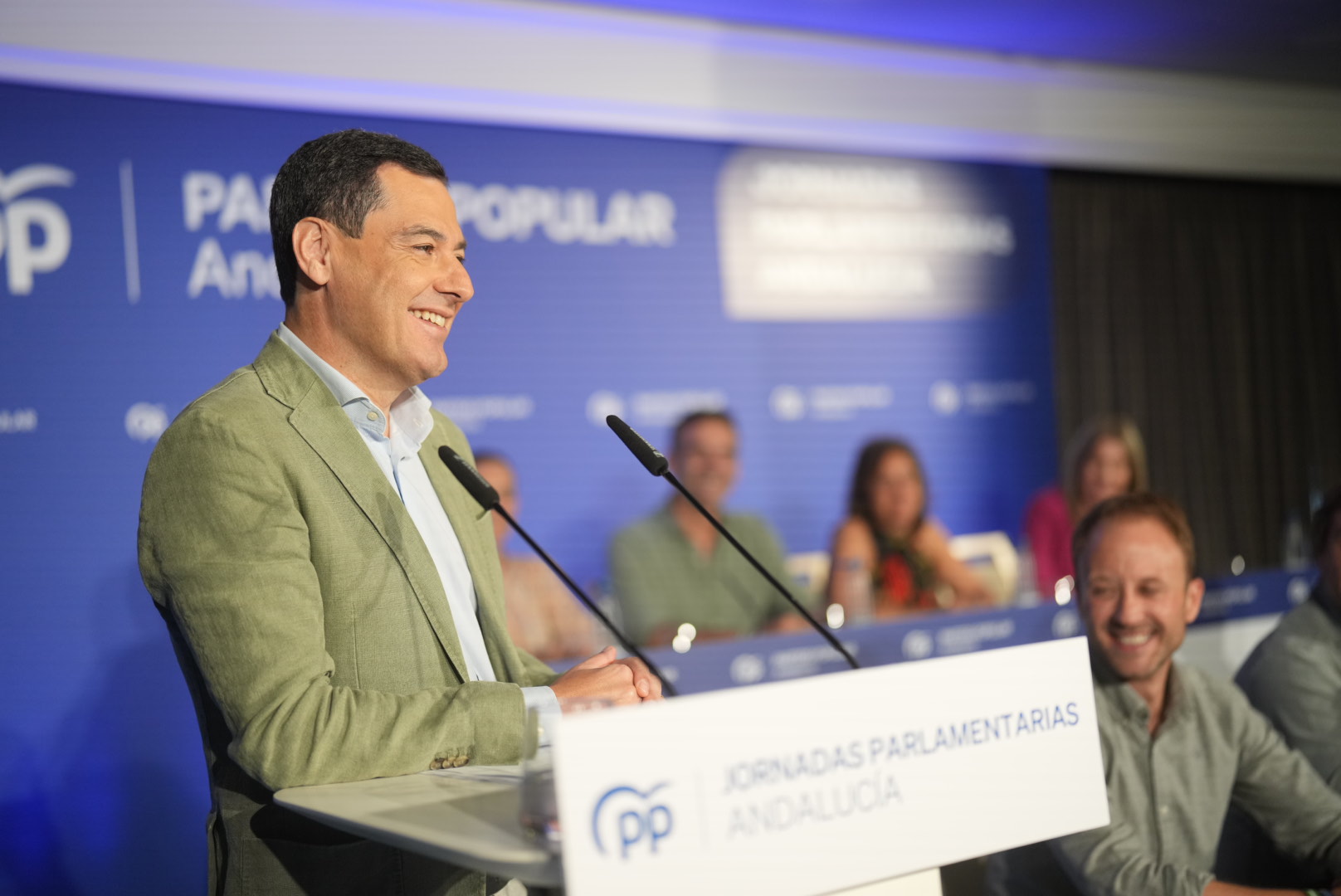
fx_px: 1864
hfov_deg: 39.6
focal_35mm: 50
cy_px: 448
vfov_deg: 27.0
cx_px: 670
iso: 800
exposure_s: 1/2500
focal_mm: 50
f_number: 1.4
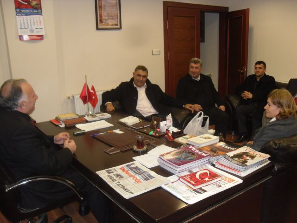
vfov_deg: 41.8
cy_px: 112
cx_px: 148
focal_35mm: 34
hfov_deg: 54.0
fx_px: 292
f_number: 2.8
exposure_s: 1/45
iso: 200
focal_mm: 6
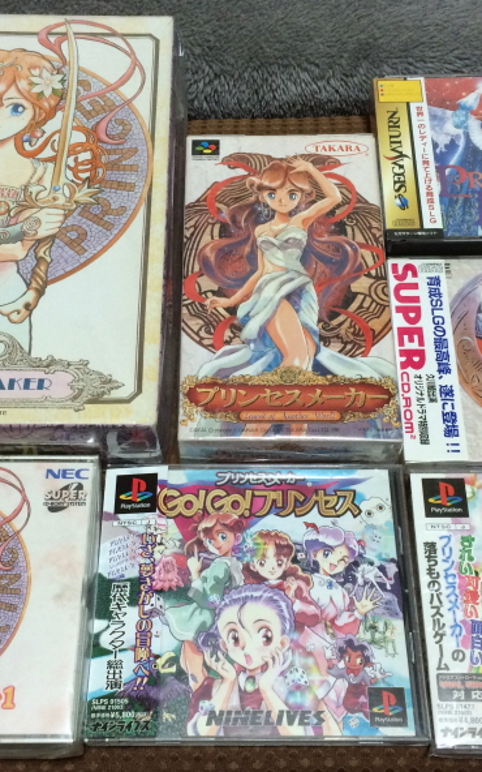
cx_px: 238
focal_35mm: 43
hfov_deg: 29.9
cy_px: 385
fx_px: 904
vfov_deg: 46.2
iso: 200
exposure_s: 1/30
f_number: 2.2
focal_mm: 4.12
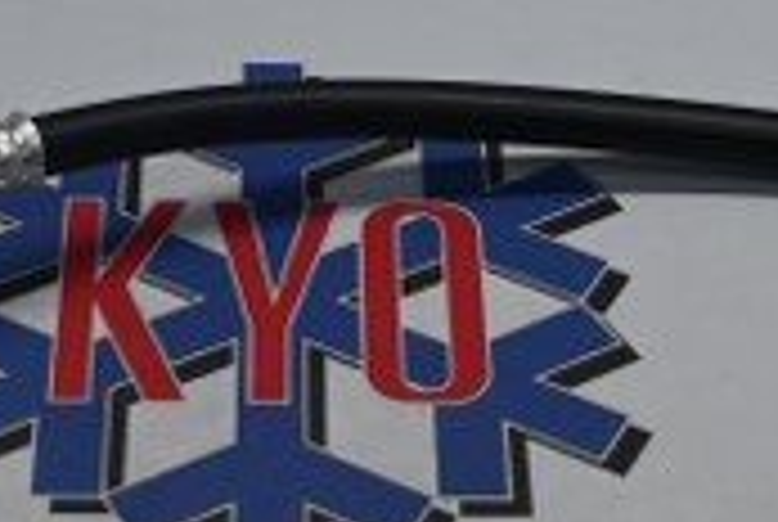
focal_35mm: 130
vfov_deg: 10.6
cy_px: 76
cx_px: 333
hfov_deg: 15.8
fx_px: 2808
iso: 400
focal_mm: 25
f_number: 4.2
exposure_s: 1/160
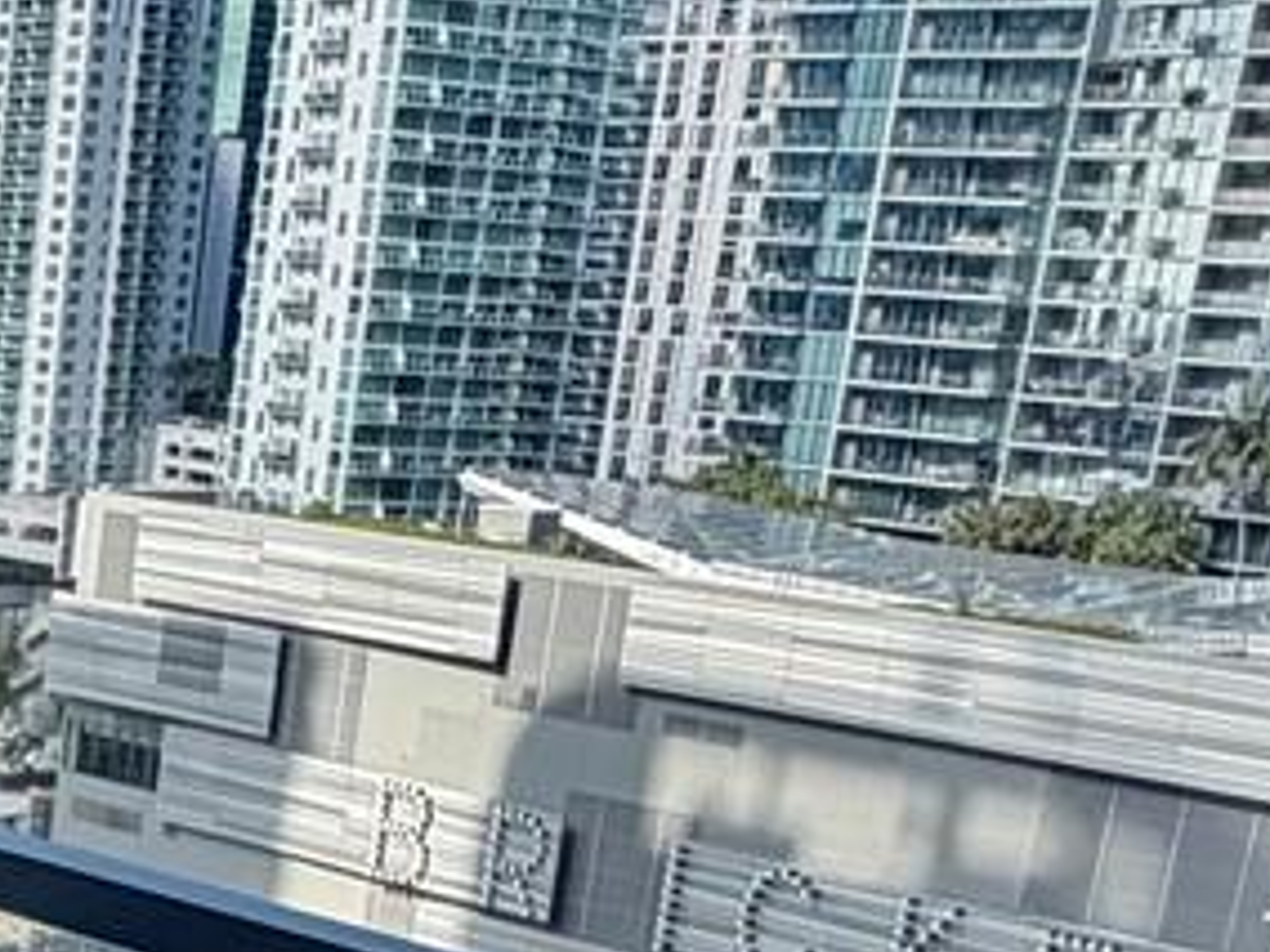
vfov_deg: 17.7
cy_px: 1171
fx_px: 2898
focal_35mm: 79
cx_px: -309
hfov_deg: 22.5
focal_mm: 2.22
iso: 50
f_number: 2.2
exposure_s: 1/502
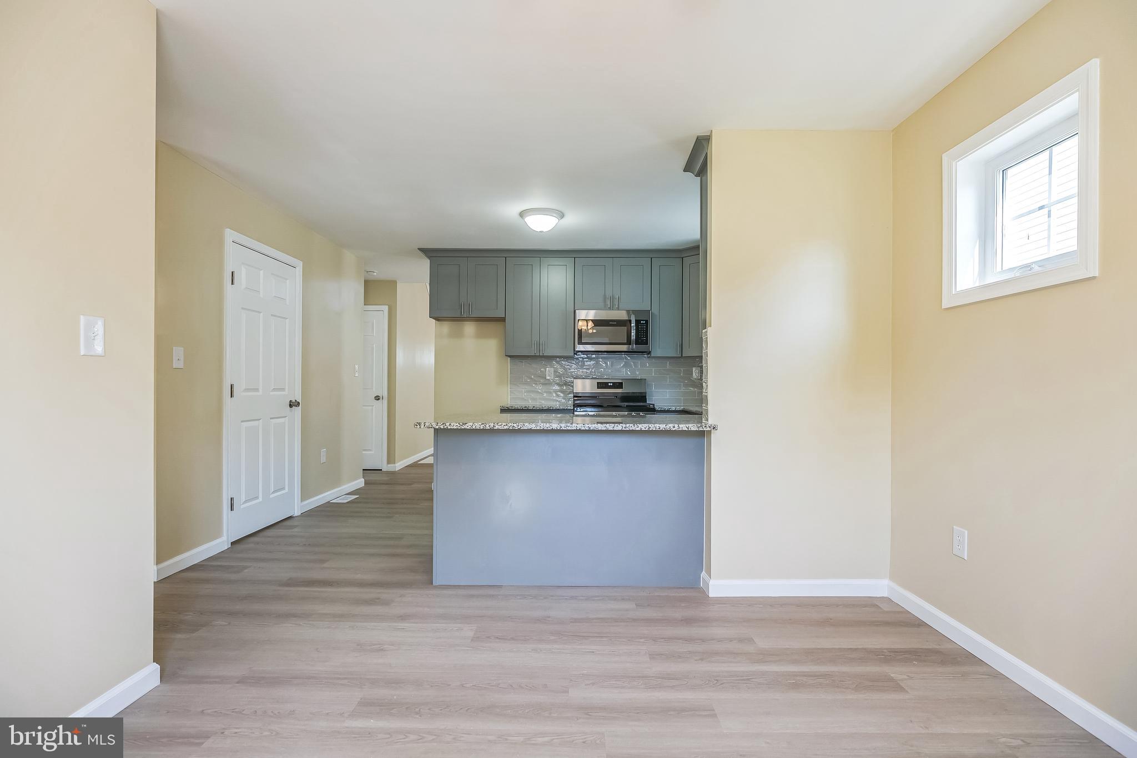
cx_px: 568
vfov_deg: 73.7
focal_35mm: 16
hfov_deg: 96.7
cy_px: 379
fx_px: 505
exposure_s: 1/60
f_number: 4
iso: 320
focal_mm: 16
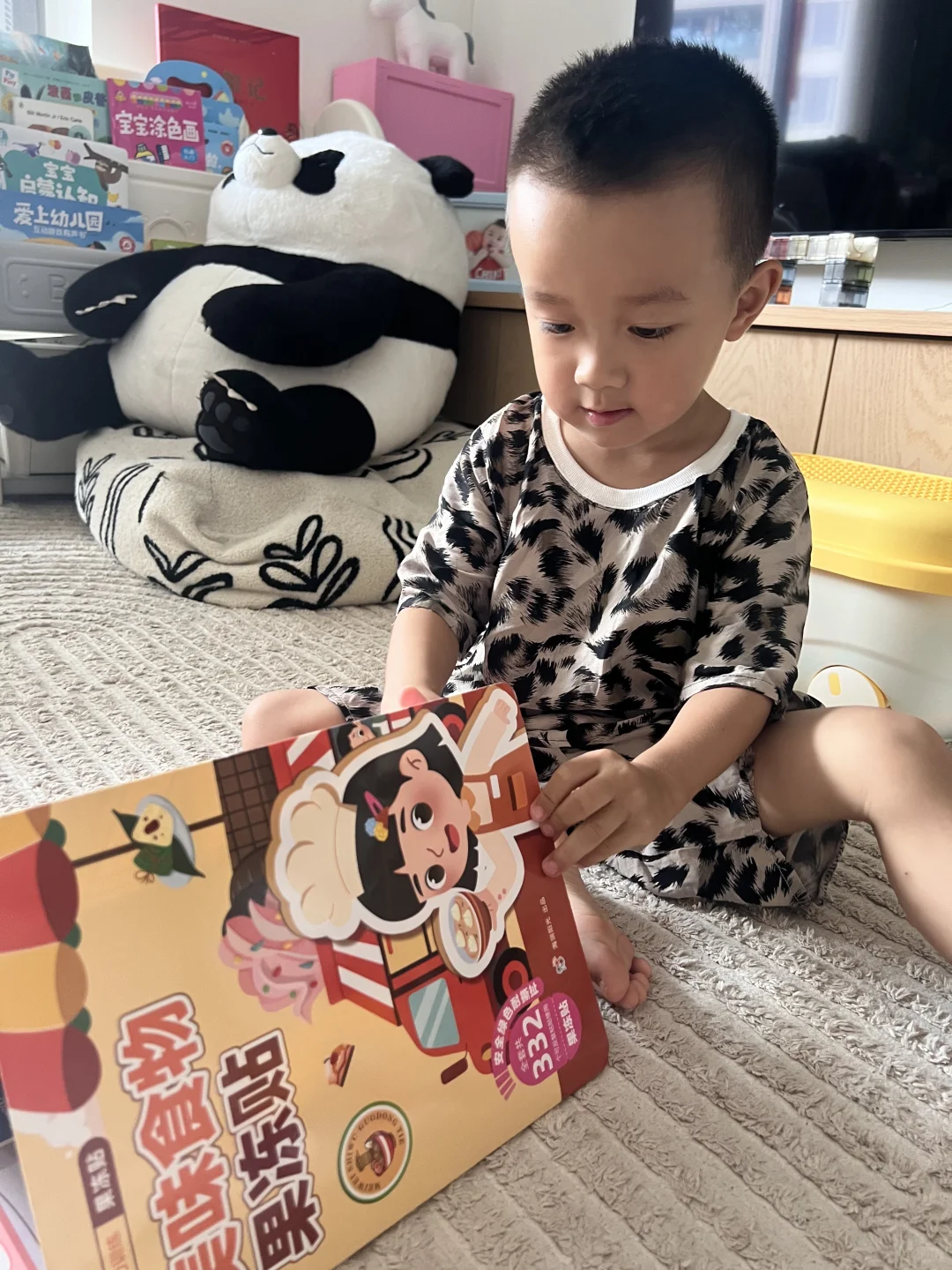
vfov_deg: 67.3
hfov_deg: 53.1
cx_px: 476
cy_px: 635
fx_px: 953
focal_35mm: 26
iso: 160
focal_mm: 5.7
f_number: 1.5
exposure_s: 1/60
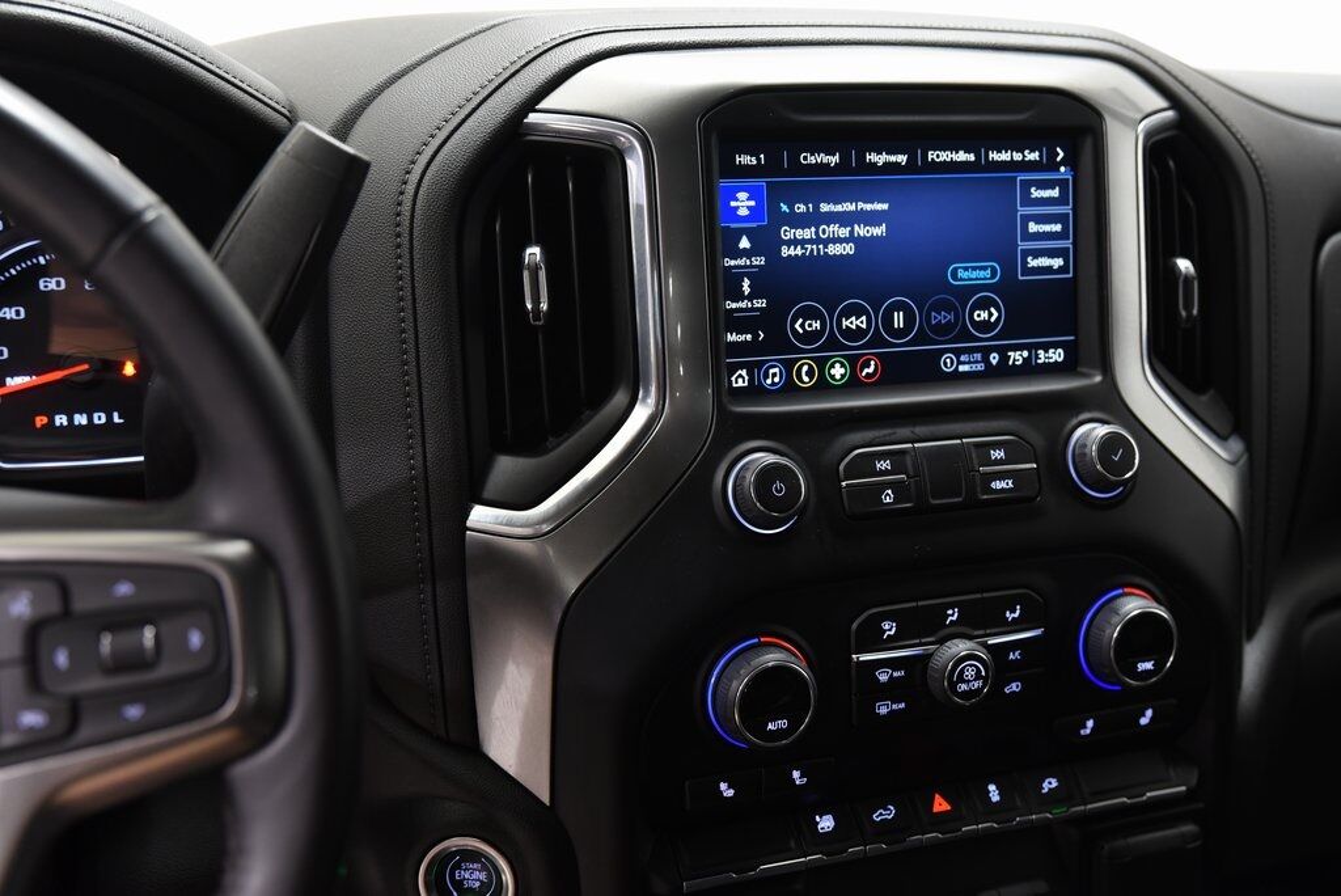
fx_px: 1565
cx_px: 670
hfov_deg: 46.4
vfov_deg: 31.9
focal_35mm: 42
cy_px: 448
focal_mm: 42
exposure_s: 1/20
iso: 1600
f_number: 4
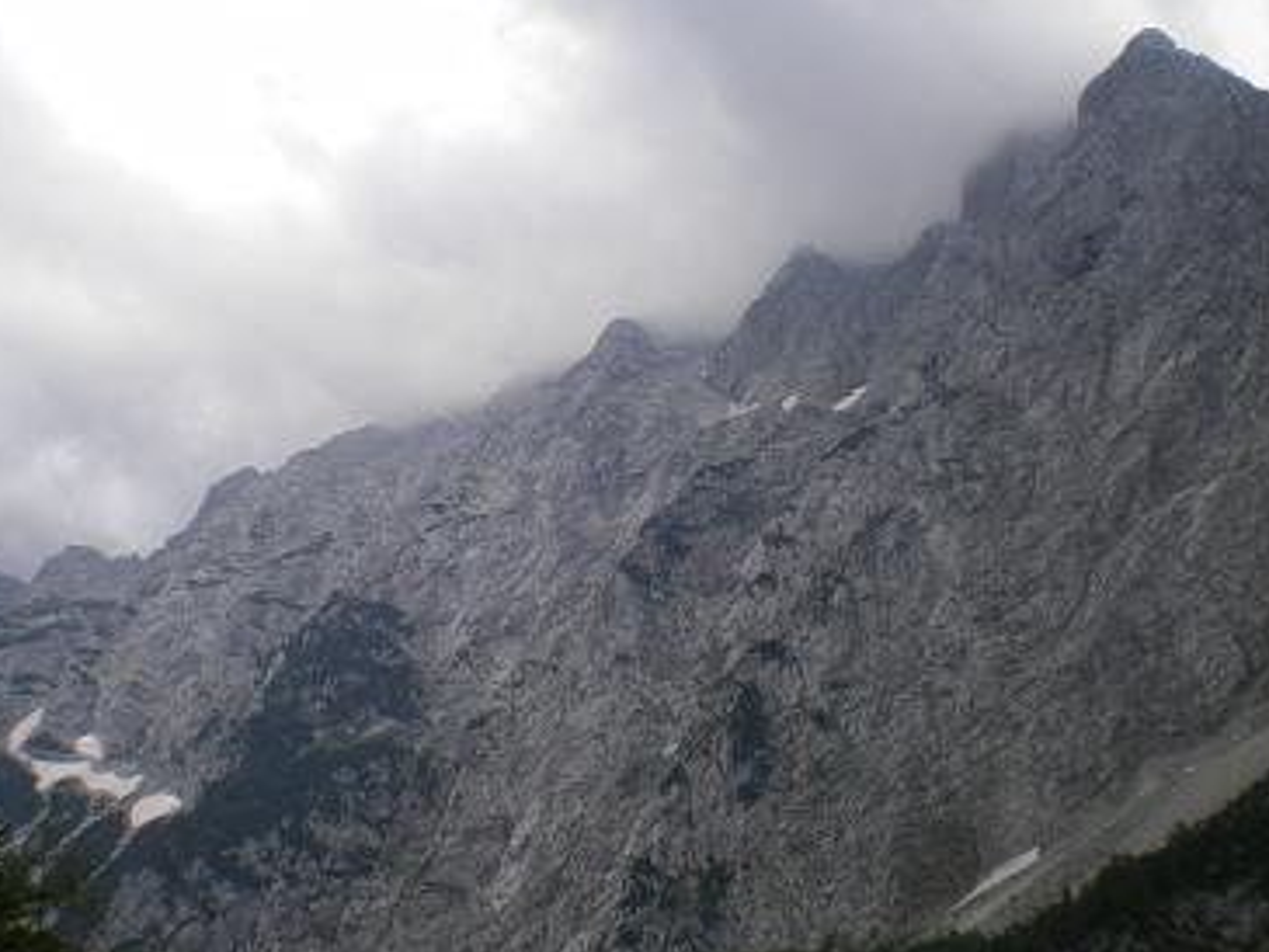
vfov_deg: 29.0
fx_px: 1834
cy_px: 587
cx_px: 532
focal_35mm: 50
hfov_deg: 38.1
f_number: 4.6
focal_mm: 6.3
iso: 64
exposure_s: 1/160
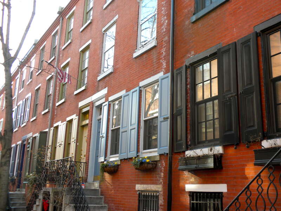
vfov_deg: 38.7
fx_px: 300
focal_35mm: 37
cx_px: 140
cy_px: 106
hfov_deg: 50.1
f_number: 3.5
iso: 64
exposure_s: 1/61.2
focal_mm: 6.6
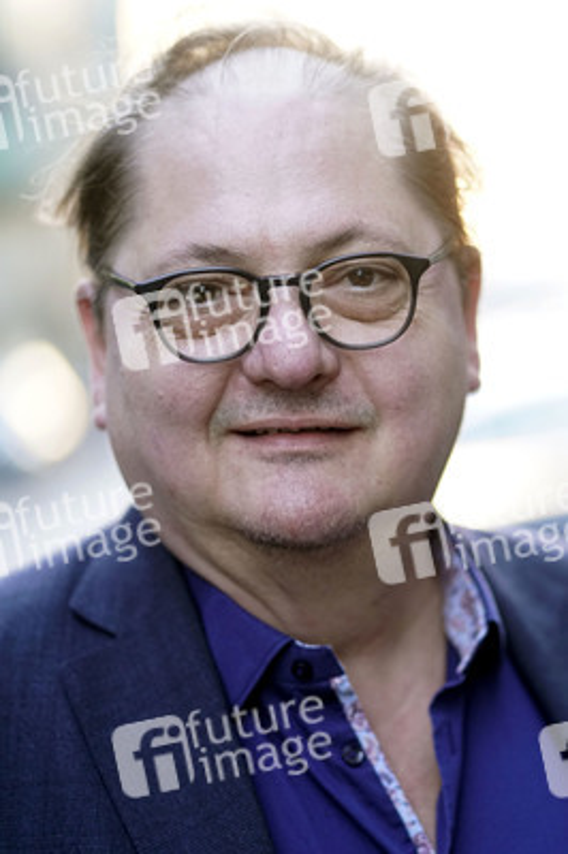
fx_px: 2015
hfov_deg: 16.0
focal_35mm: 85
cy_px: 427
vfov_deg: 23.9
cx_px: 284
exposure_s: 1/320
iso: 1600
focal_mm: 85
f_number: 1.8
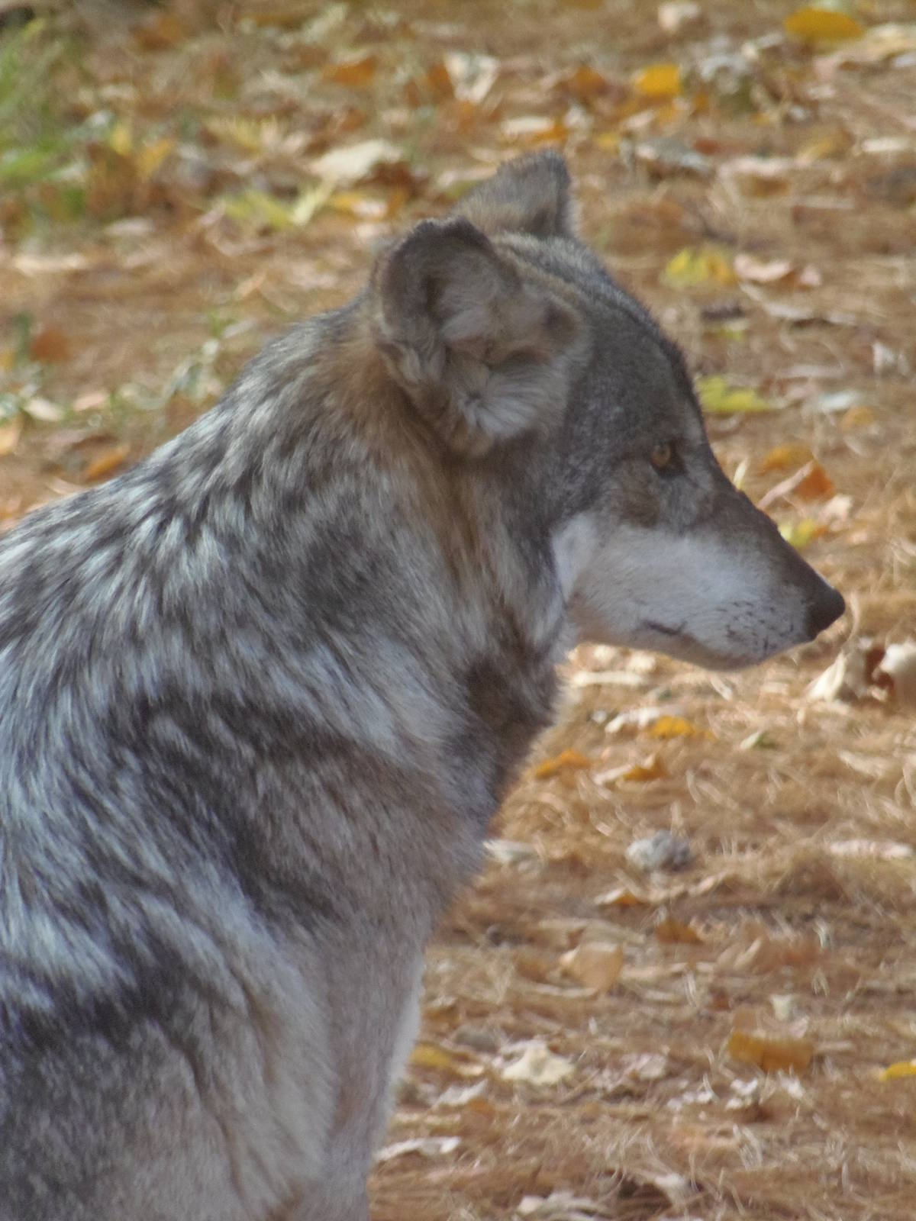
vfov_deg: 2.9
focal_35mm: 681
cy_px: 610
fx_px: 24027
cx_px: 458
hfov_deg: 2.2
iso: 400
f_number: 5.3
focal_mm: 126.2
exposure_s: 1/50
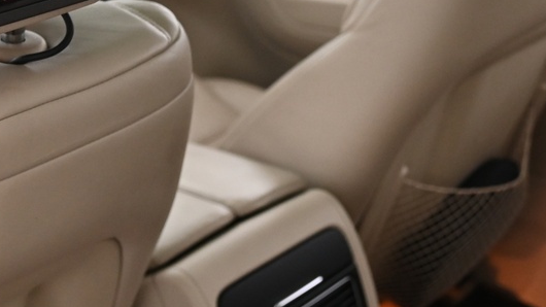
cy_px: 99
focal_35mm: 77
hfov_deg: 27.5
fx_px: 1115
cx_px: 244
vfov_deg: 15.6
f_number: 4
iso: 2000
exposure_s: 1/20
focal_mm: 24
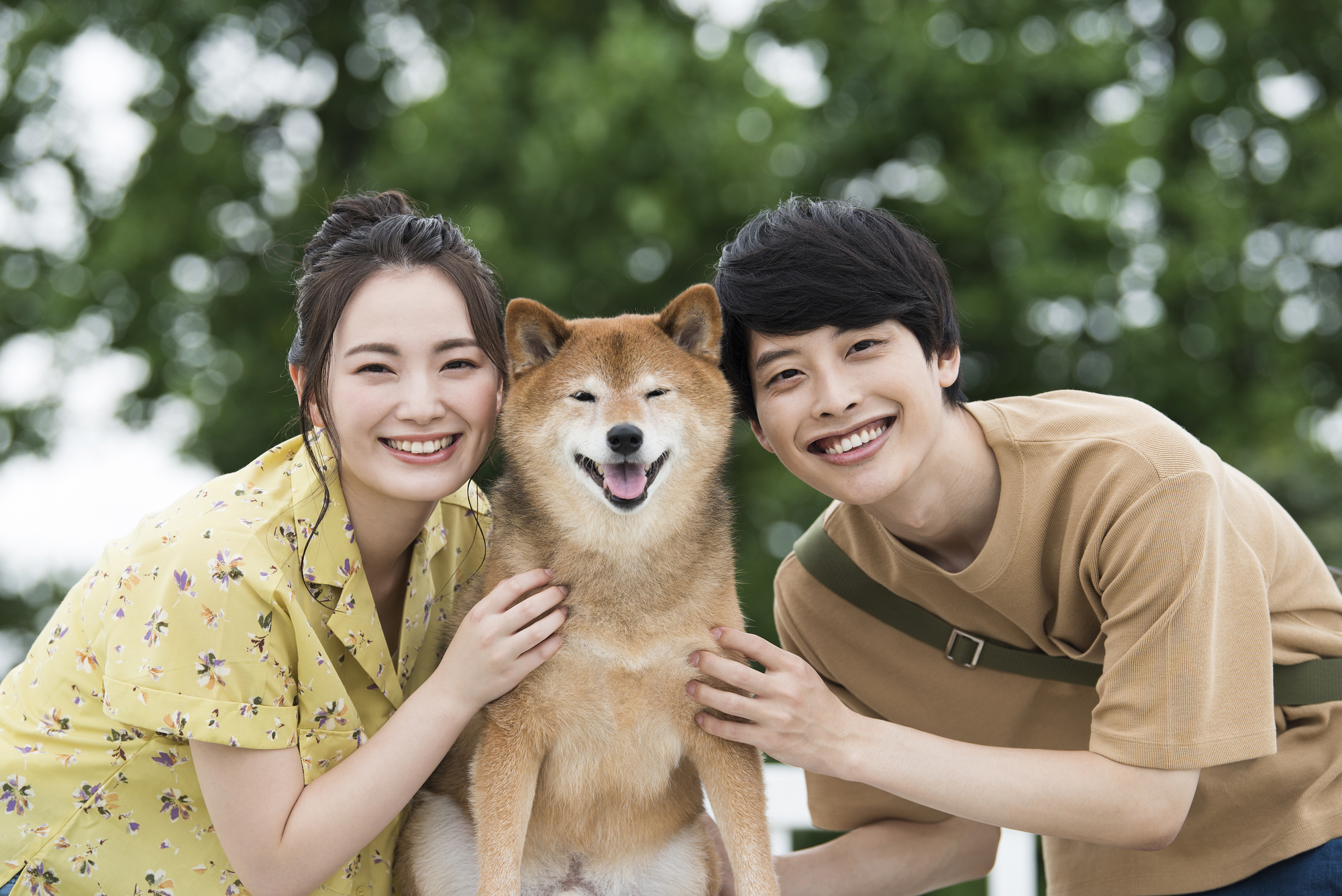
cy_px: 448
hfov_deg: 15.8
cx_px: 671
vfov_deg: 10.6
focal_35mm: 130
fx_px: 4848
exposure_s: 1/640
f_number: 4
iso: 200
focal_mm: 130
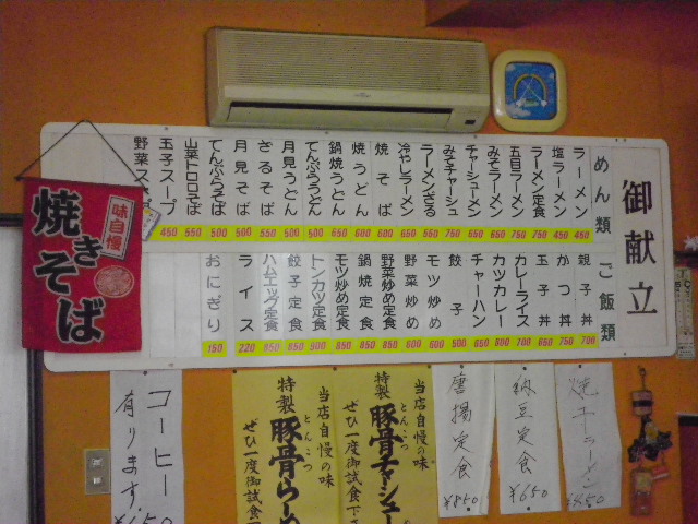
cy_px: 262
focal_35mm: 79
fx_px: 1593
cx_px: 349
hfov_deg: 24.7
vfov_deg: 18.7
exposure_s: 1/50
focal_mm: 13.9
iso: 800
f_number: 4.6
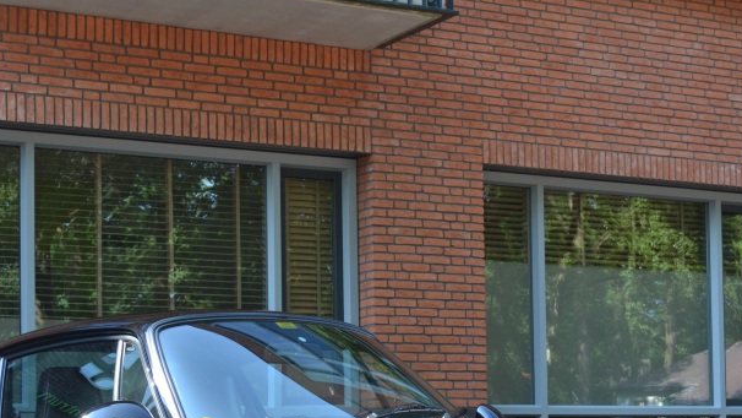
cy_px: 399
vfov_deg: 14.4
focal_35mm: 83
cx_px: 310
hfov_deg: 25.6
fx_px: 1633
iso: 280
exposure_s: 1/125
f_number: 5.6
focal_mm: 32
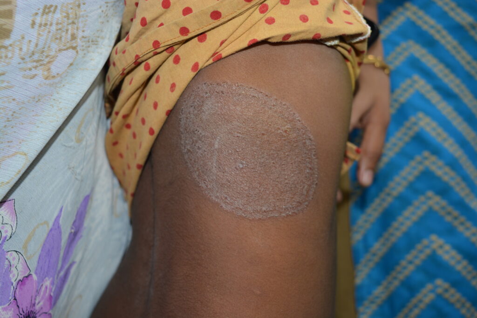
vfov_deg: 33.0
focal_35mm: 40
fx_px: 537
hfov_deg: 47.9
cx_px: 238
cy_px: 159
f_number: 5.6
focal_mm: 27
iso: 200
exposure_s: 1/30
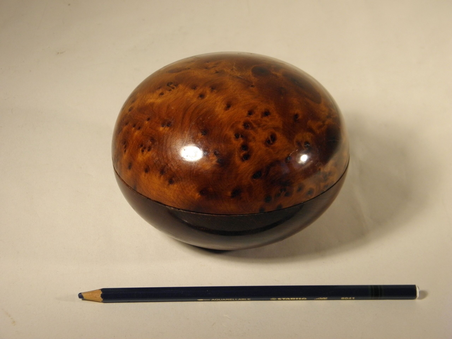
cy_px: 170
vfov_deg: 16.6
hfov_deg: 22.0
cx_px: 226
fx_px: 1162
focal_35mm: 89
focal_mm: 16
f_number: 4.5
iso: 160
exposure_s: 1/60
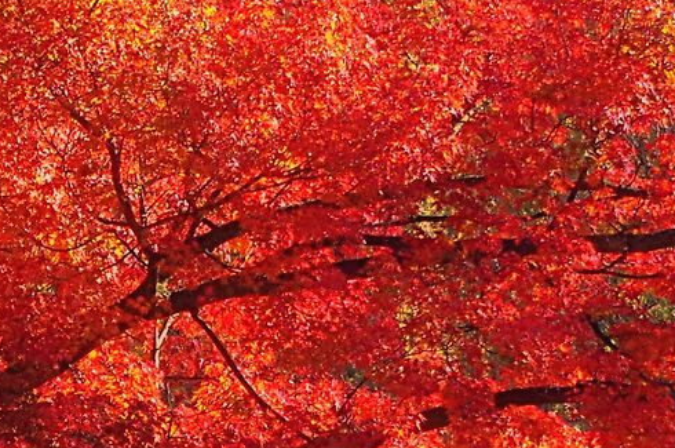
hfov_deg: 4.8
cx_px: 47
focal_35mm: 426
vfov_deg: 3.2
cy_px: 542
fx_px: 7974
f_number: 9.5
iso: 800
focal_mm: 58
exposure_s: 1/350
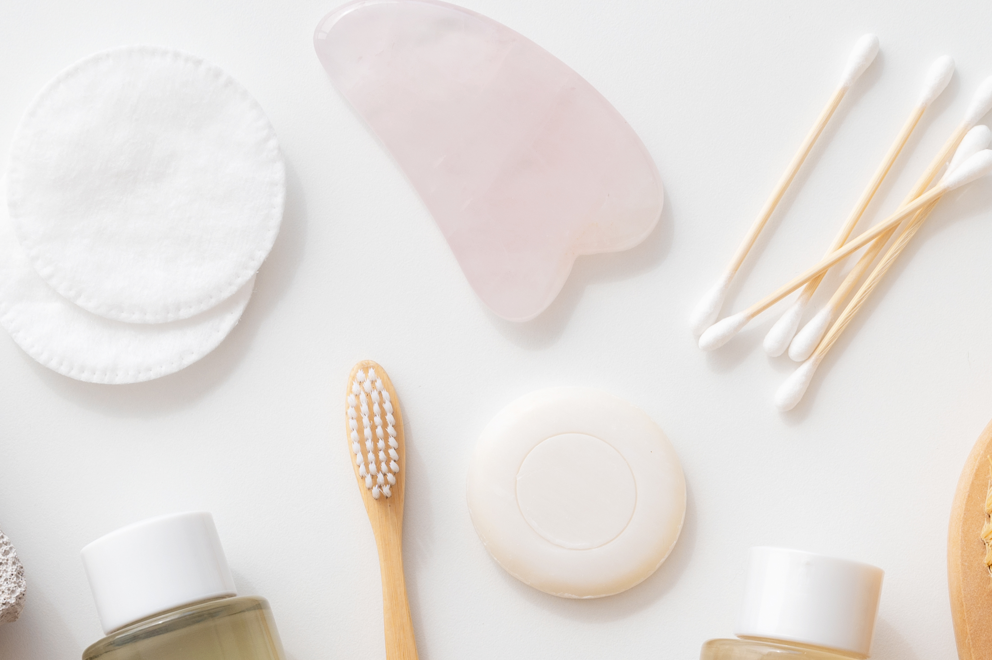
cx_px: 485
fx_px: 3001
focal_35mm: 109
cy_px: 664
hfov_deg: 18.8
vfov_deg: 12.4
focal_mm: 41
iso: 250
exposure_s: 1/250
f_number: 6.3
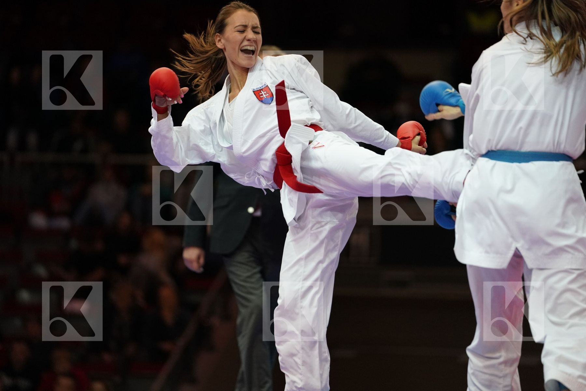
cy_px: 196
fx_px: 3255
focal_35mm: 200
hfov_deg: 10.3
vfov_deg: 6.9
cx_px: 293
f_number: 2.8
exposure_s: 1/1000
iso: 3200
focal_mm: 200
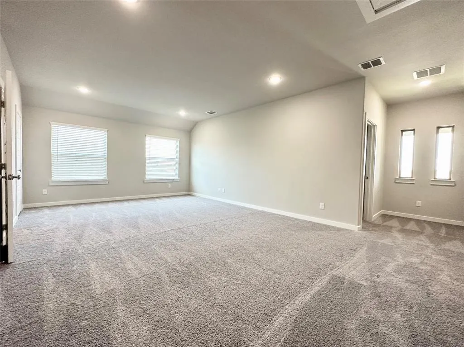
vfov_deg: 85.6
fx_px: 188
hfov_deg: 102.1
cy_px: 174
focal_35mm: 14
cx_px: 232
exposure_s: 1/120
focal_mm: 2.22
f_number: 2.2
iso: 250
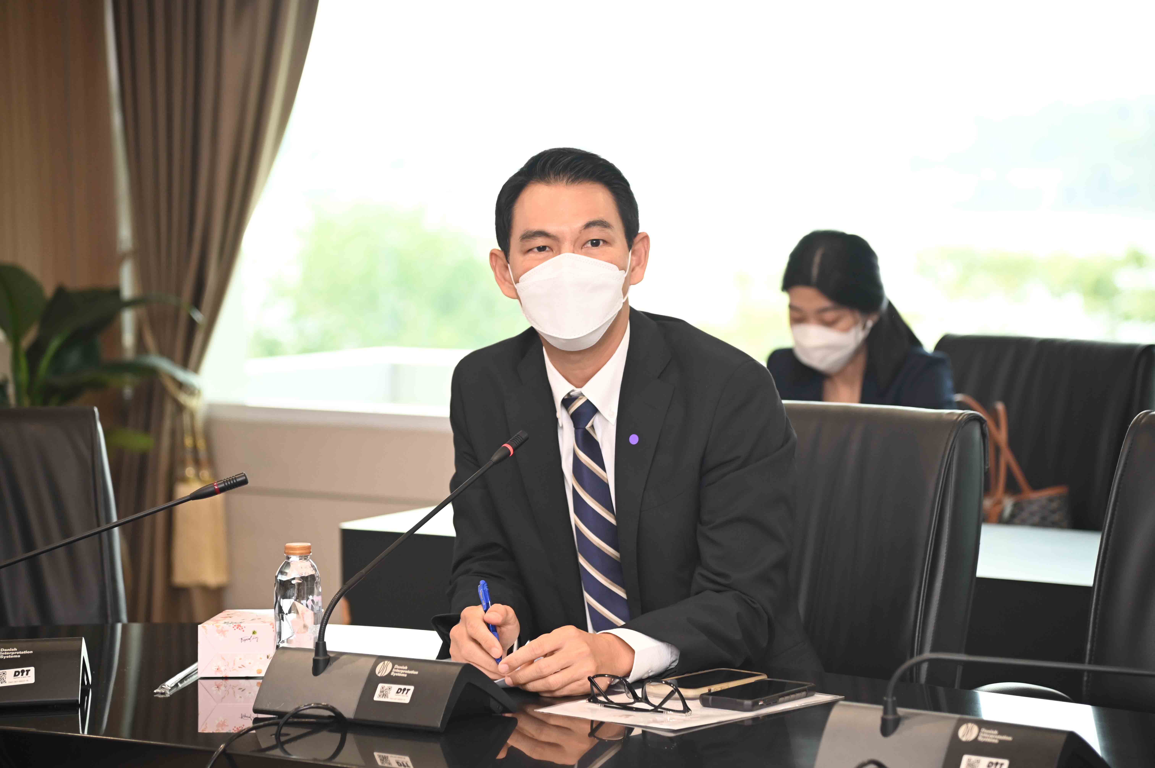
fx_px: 3847
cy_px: 384
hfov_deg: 17.1
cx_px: 578
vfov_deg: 11.4
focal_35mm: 120
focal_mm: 120
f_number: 4
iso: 1600
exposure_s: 1/200
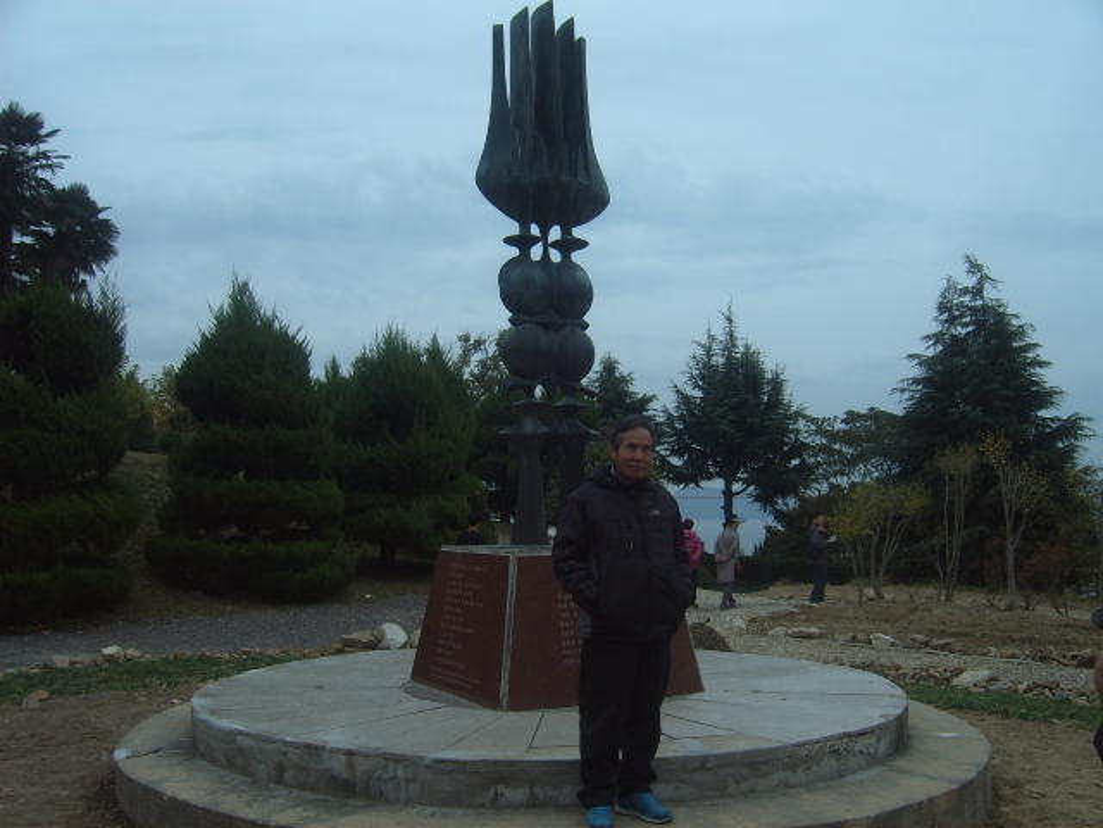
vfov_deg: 40.7
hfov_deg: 52.6
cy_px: 414
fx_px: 1115
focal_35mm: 35
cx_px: 552
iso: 50
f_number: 5.8
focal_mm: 5.8
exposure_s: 1/125
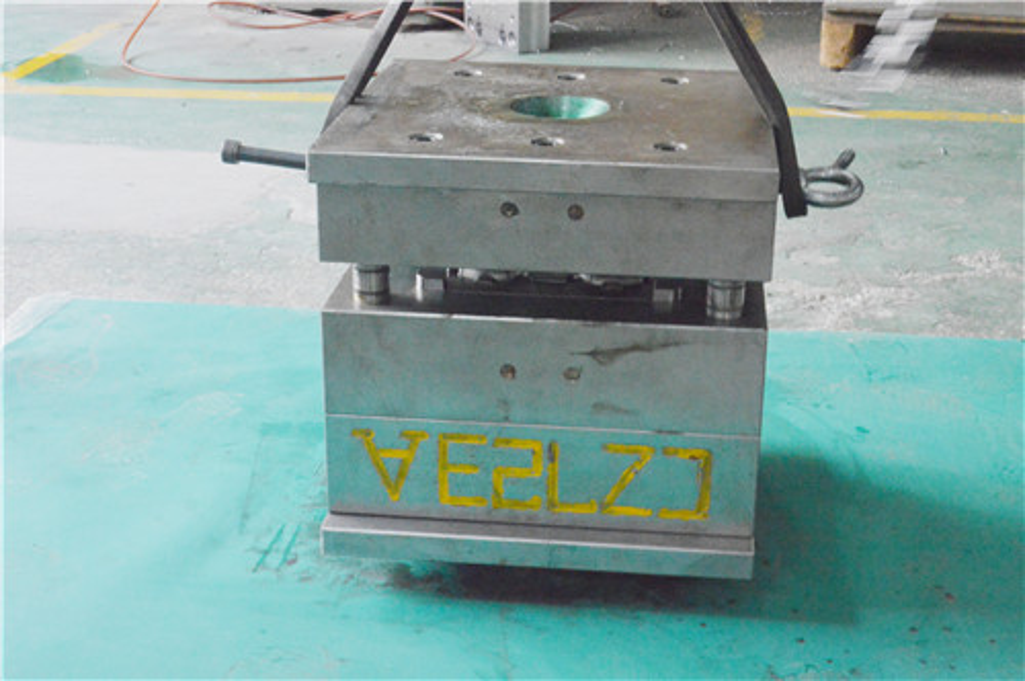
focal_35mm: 57
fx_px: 1621
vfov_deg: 23.7
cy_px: 340
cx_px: 512
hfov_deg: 35.1
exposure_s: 1/25
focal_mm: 38
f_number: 18
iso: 6400
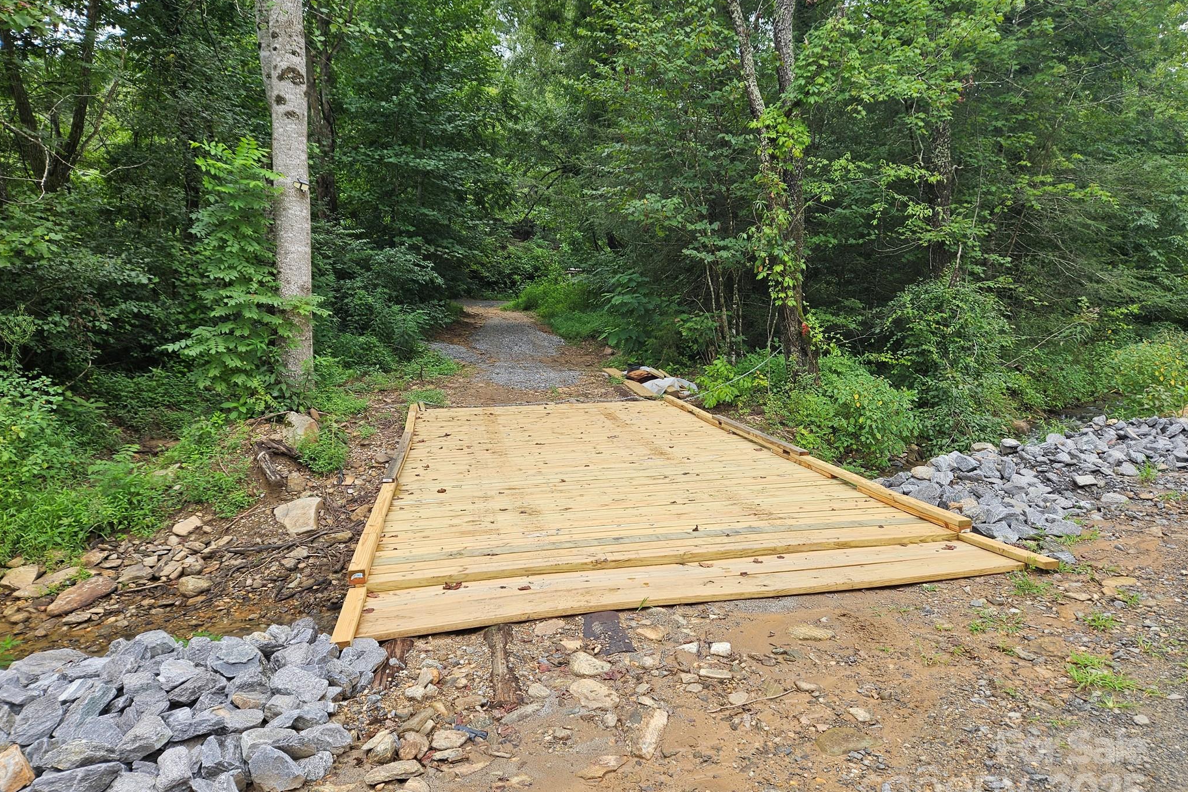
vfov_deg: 53.1
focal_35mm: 24
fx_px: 792
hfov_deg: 73.7
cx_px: 593
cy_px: 392
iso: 25
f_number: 1.8
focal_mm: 5.4
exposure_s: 1/474
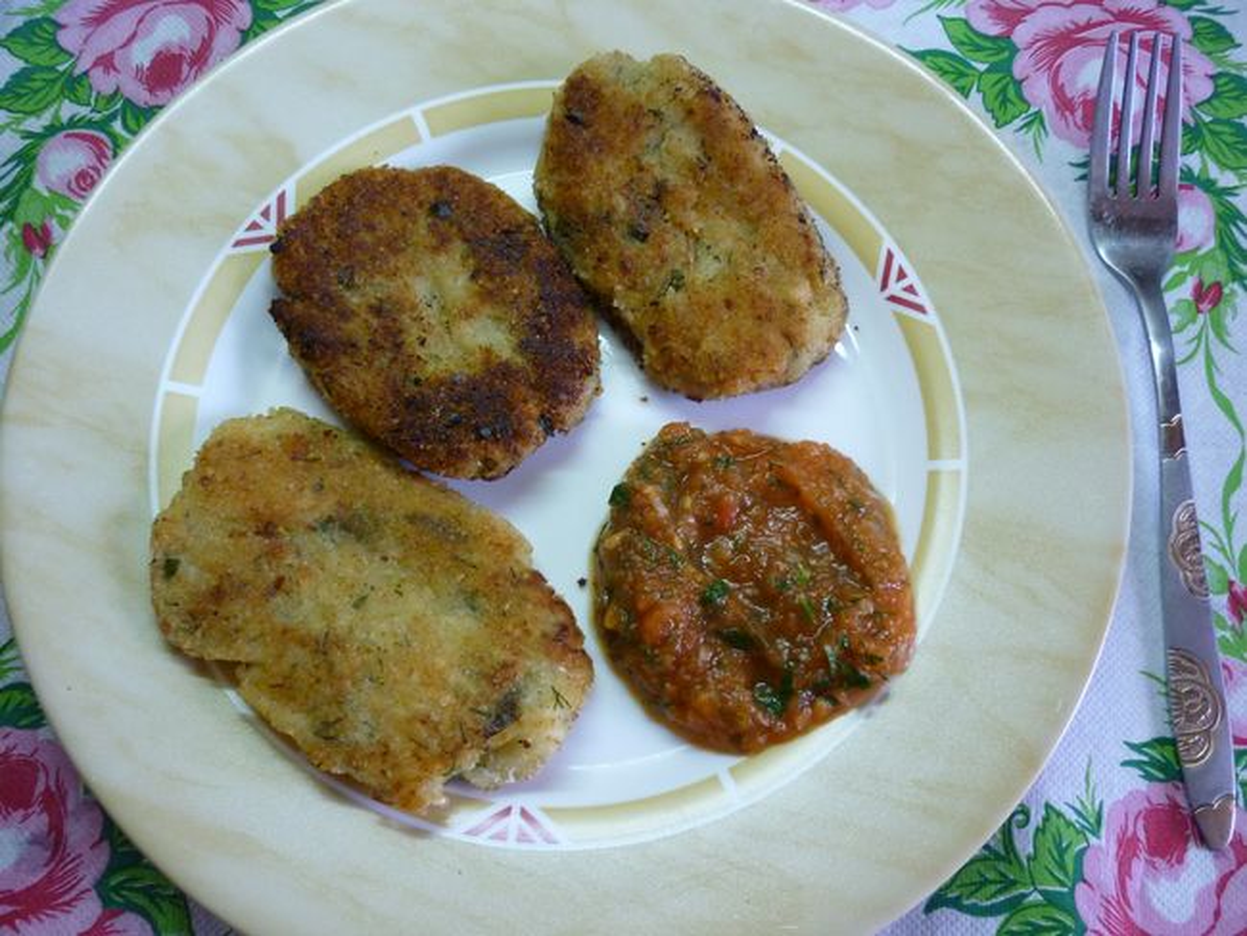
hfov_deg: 55.3
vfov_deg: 43.0
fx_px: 1189
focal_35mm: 33
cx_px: 624
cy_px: 468
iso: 250
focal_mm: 5.5
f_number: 2.8
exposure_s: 1/30
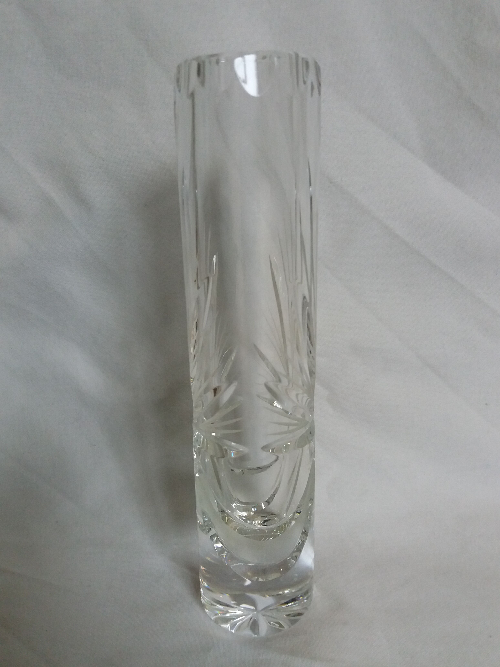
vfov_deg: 63.4
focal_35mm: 28
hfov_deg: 49.7
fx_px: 539
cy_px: 334
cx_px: 250
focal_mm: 3.7
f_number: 1.9
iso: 160
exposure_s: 1/20
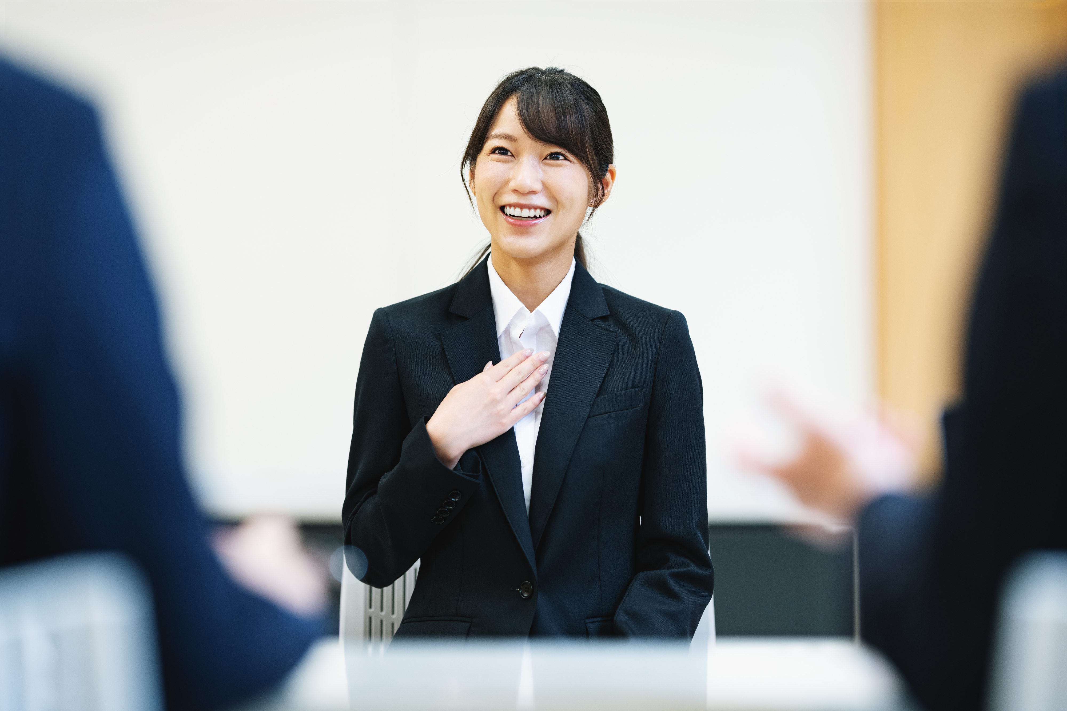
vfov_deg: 13.0
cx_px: 534
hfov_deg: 19.5
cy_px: 356
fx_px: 3112
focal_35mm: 105
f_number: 1.8
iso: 400
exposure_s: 1/200
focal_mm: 105
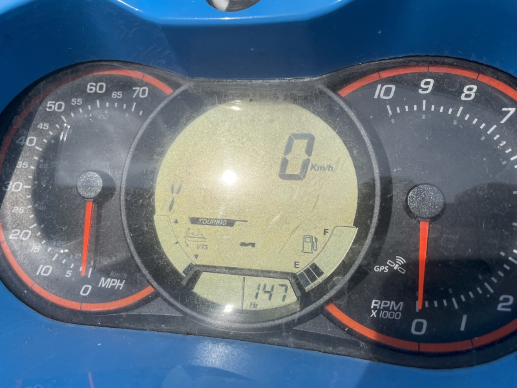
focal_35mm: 26
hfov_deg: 67.3
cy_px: 194
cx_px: 258
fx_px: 388
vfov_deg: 53.1
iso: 32
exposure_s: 1/11905
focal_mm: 4.2
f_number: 1.6
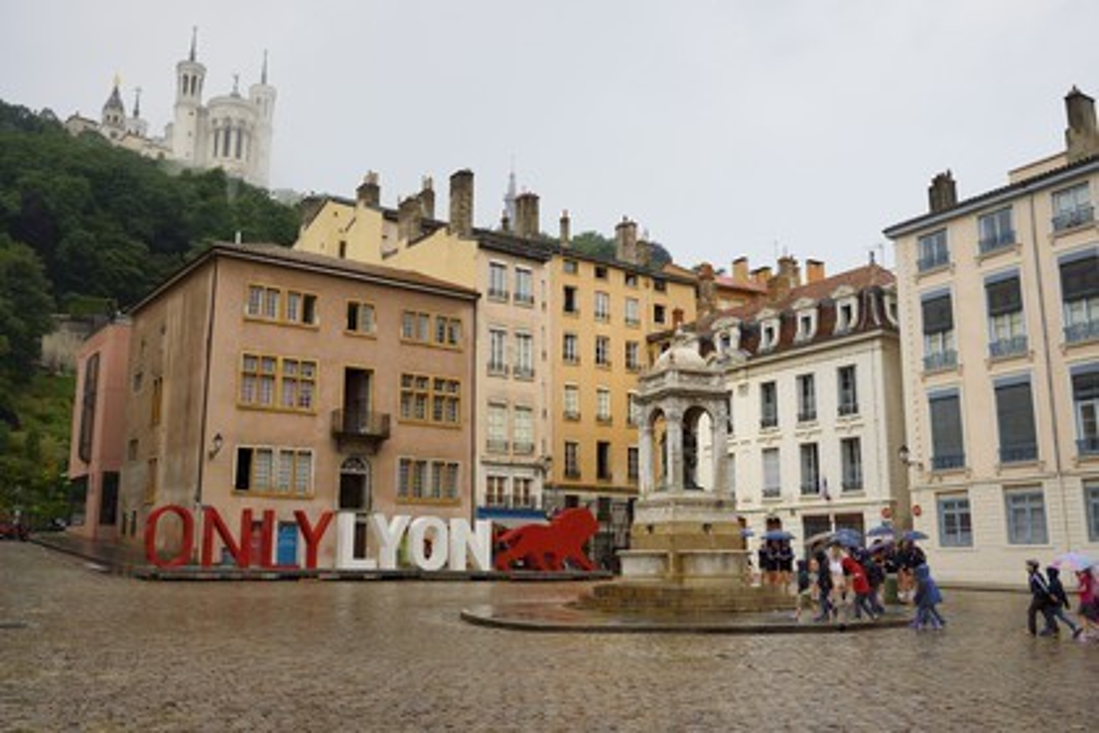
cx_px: 550
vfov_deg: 41.1
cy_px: 366
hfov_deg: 58.7
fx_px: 977
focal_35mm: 32
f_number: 4.5
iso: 400
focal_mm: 32
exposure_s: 1/1250
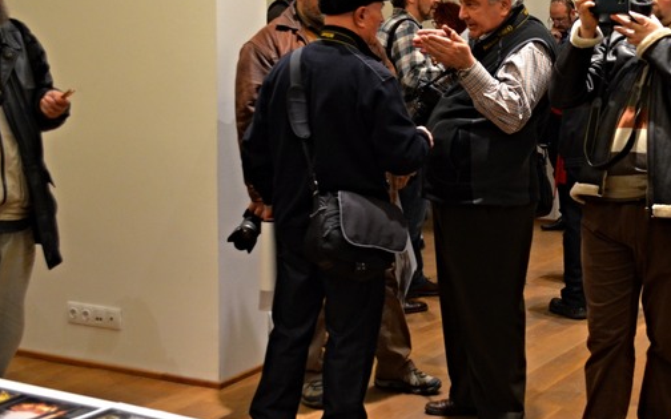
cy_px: 168
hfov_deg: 32.0
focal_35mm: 63
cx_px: 487
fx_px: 1152
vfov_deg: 20.6
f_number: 4.2
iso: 2000
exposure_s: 1/80
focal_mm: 26
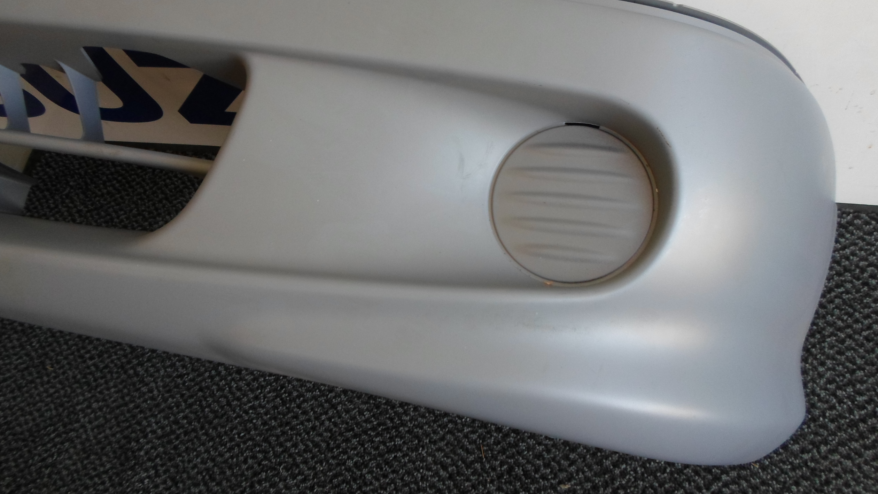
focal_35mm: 28
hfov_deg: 67.9
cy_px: 161
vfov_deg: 40.9
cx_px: 428
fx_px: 652
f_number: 2.5
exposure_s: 1/60
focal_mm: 4.5
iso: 80
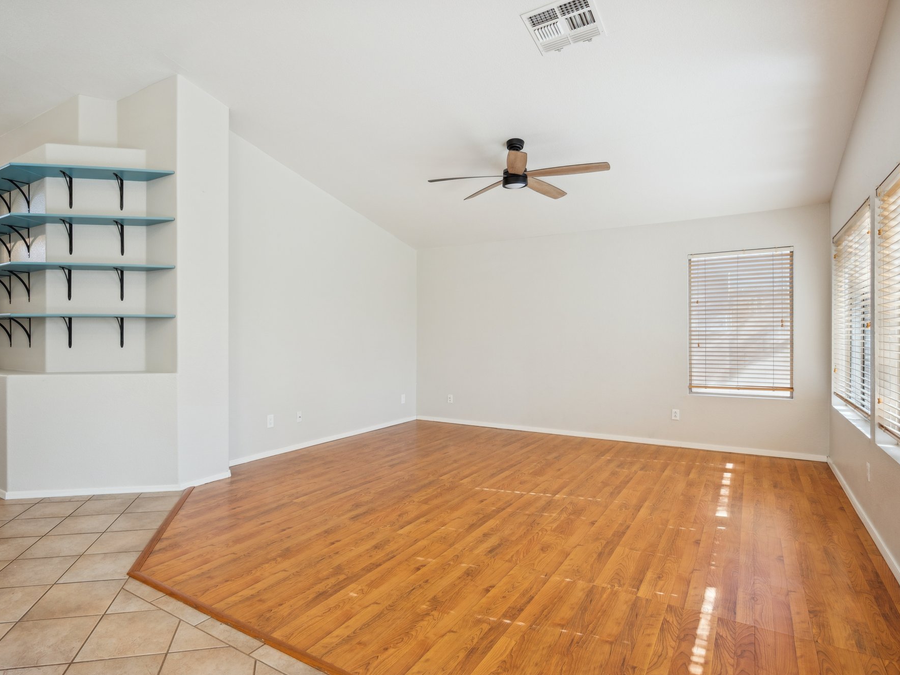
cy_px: 338
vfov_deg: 66.0
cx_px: 382
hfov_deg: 81.2
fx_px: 520
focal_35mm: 20
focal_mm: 18
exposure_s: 1/20
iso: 320
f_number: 8
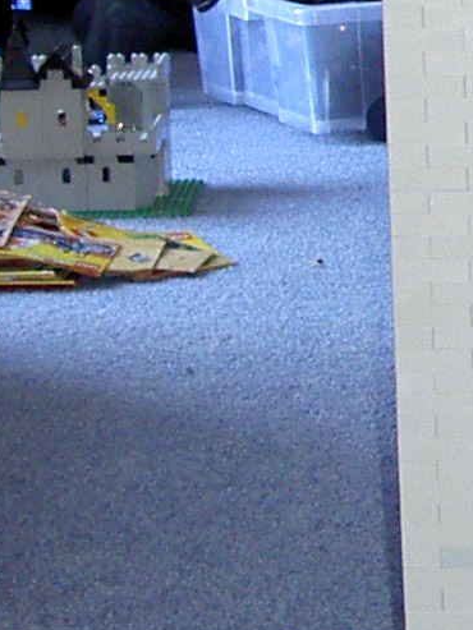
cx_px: 831
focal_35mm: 162
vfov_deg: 11.9
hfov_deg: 8.8
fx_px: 2950
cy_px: -153
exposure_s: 1/59.5
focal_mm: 8
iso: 100
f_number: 2.8
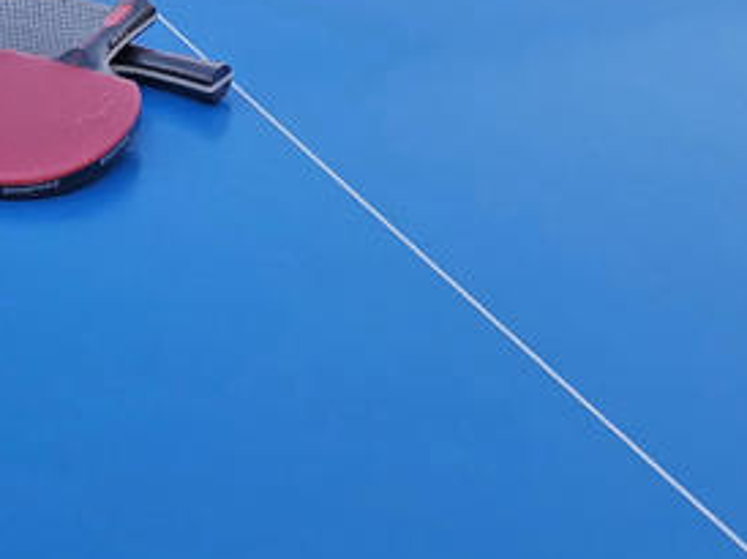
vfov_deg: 15.2
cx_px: -5
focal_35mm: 86
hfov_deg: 21.9
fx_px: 1854
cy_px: -387
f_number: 1.8
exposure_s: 1/120
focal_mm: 6.4
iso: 500
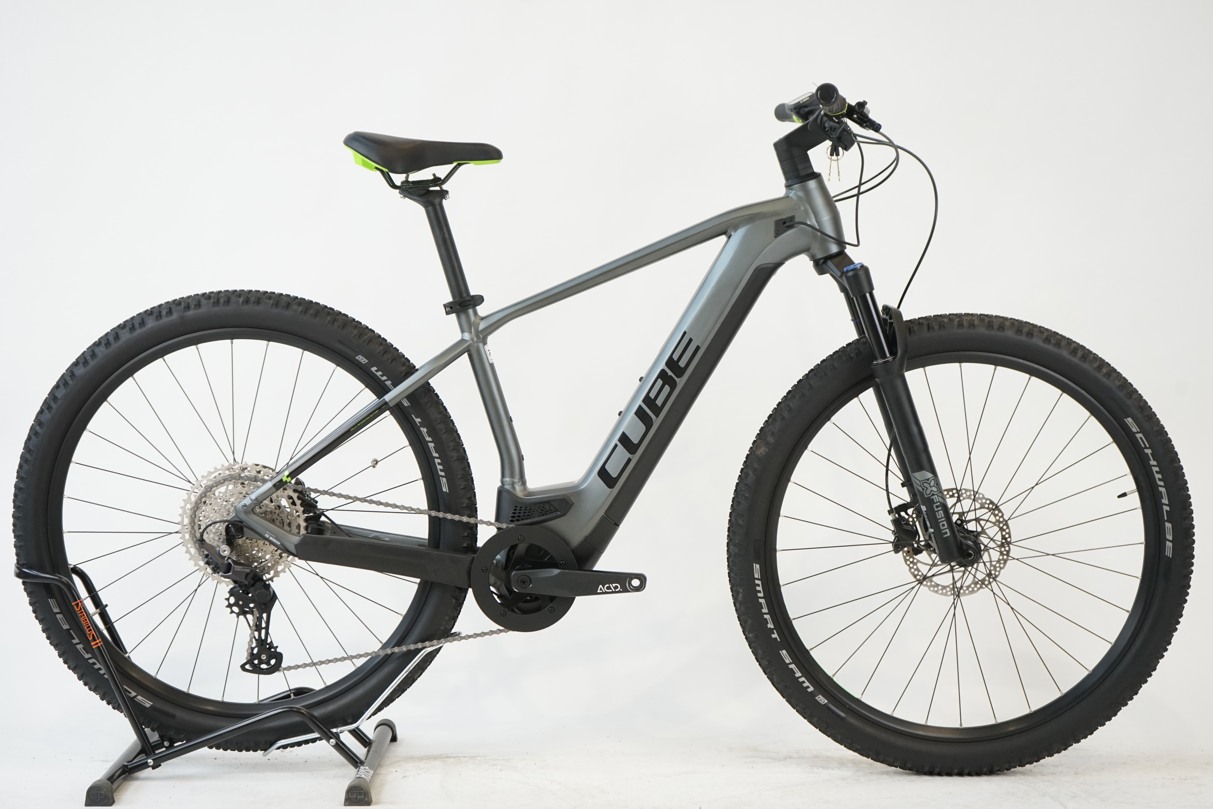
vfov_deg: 22.6
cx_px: 606
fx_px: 2022
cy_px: 404
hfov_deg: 33.4
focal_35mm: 60
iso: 1600
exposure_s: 1/200
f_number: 5.6
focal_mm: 60
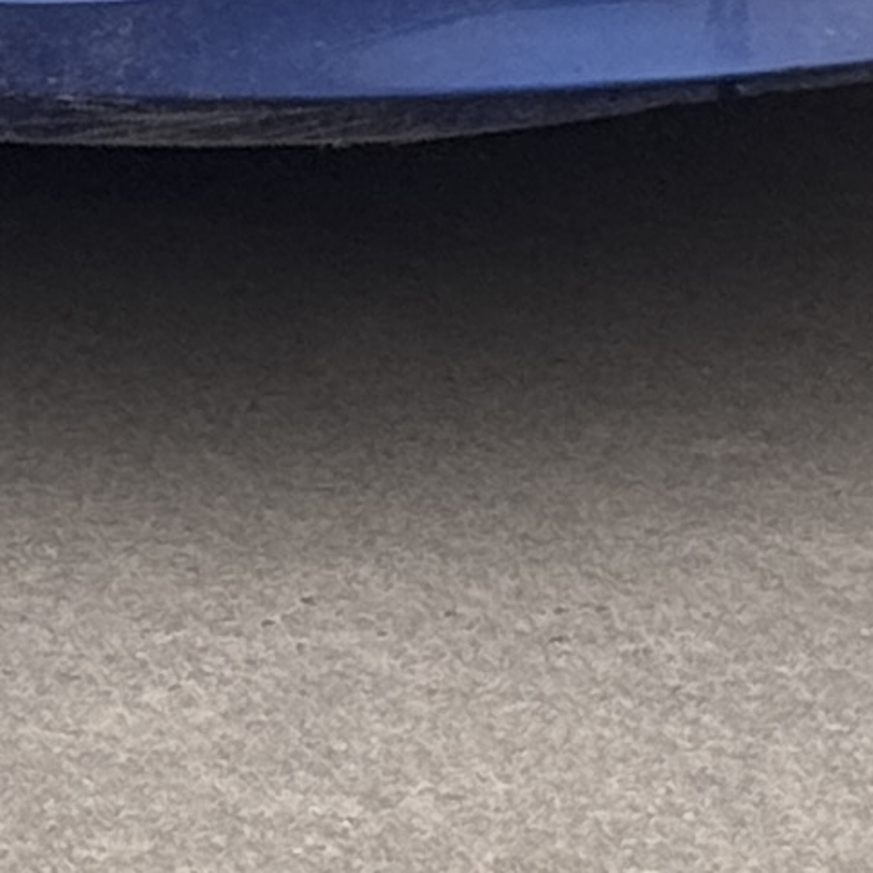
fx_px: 10129
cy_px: -1851
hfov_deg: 4.9
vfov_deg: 4.7
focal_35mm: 355
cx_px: -594
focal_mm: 6.76
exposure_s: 1/302
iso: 64
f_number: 1.78
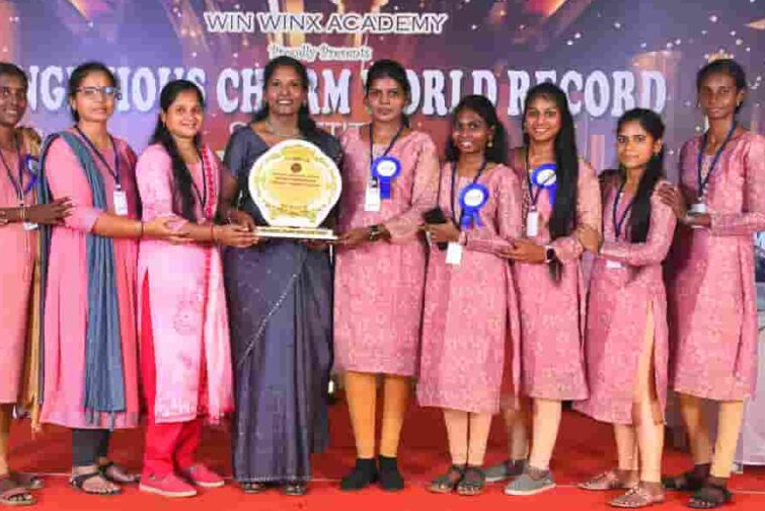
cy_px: 273
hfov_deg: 32.8
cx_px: 314
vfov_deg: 22.3
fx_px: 1297
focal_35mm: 61
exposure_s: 1/160
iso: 500
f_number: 7.1
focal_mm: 30
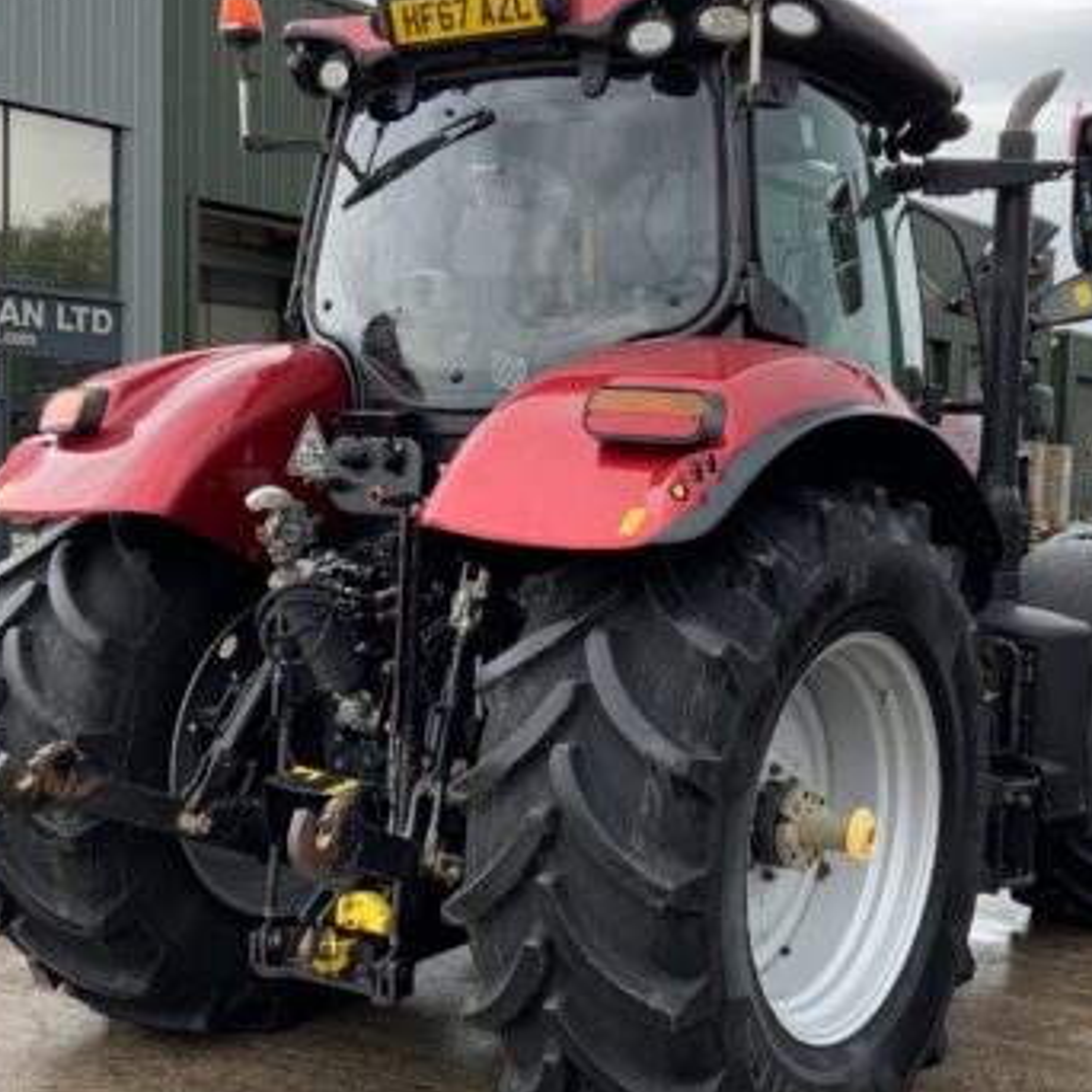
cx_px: 722
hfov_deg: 35.0
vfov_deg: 35.3
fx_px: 1713
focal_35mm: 48
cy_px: 588
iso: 16
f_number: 1.8
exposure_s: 1/122
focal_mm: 3
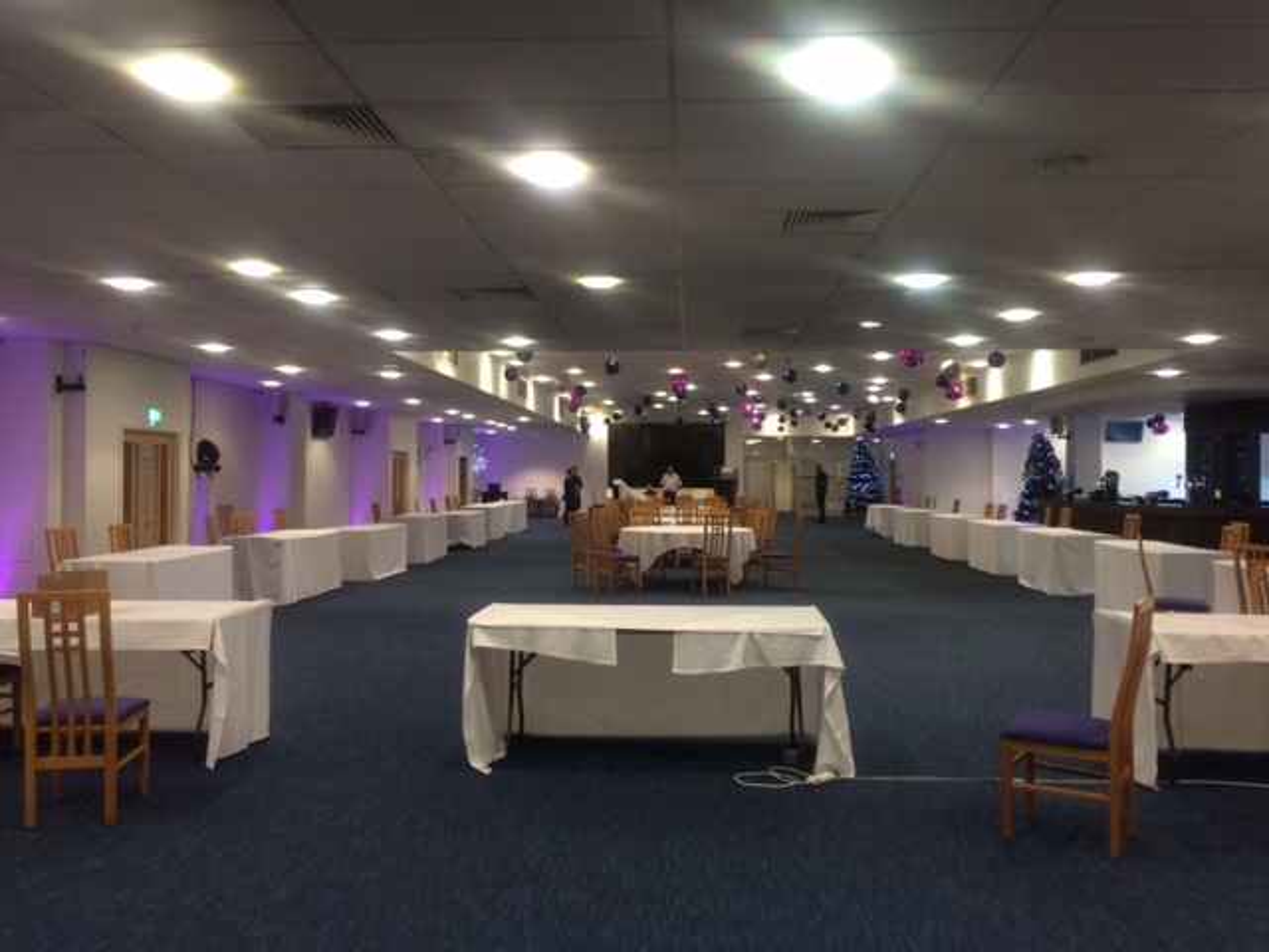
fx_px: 1063
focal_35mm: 29
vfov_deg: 48.2
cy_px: 476
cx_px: 634
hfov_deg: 61.7
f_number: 2.2
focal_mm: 4.15
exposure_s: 1/33
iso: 200
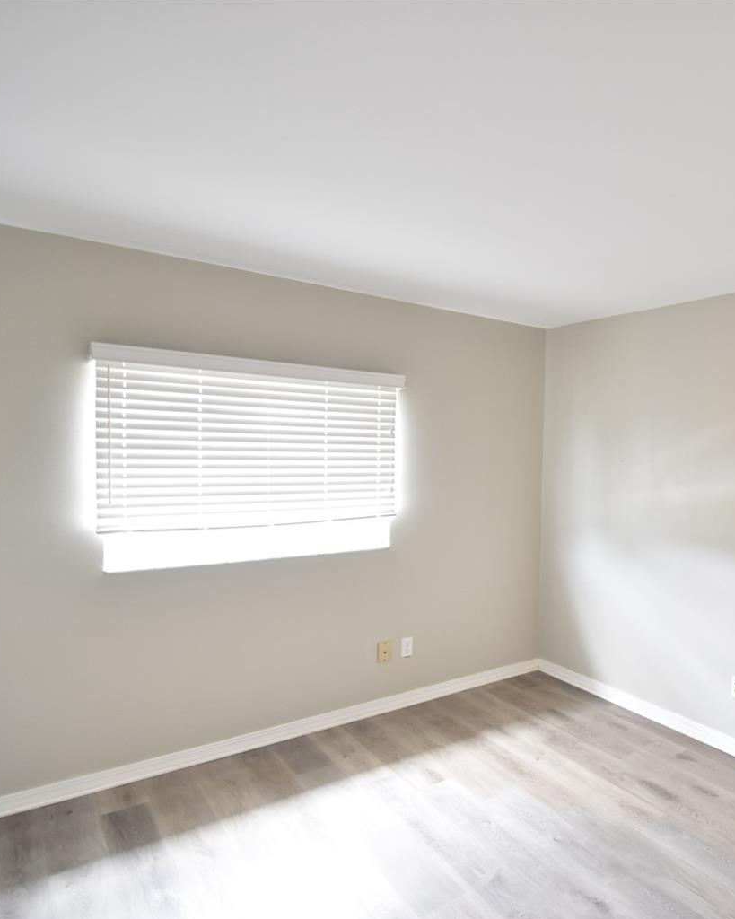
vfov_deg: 75.0
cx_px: 604
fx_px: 598
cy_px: 477
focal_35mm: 22
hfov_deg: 57.6
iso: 800
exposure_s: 1/45
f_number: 3.5
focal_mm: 10
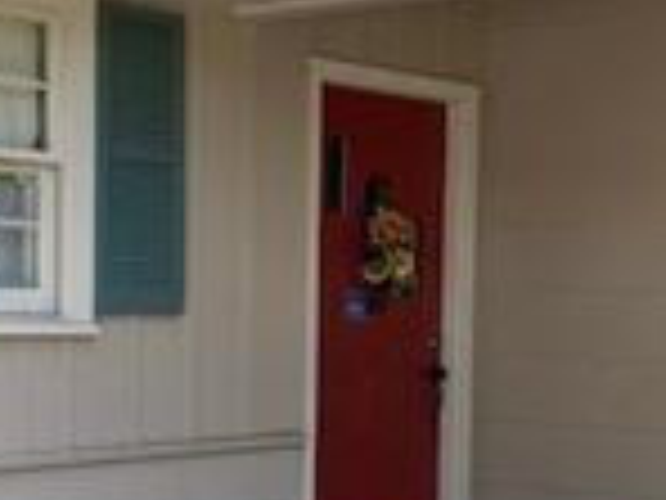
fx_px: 1693
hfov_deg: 22.2
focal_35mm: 88
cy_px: 403
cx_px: 302
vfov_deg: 16.7
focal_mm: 4.25
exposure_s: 1/567
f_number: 1.8
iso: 25
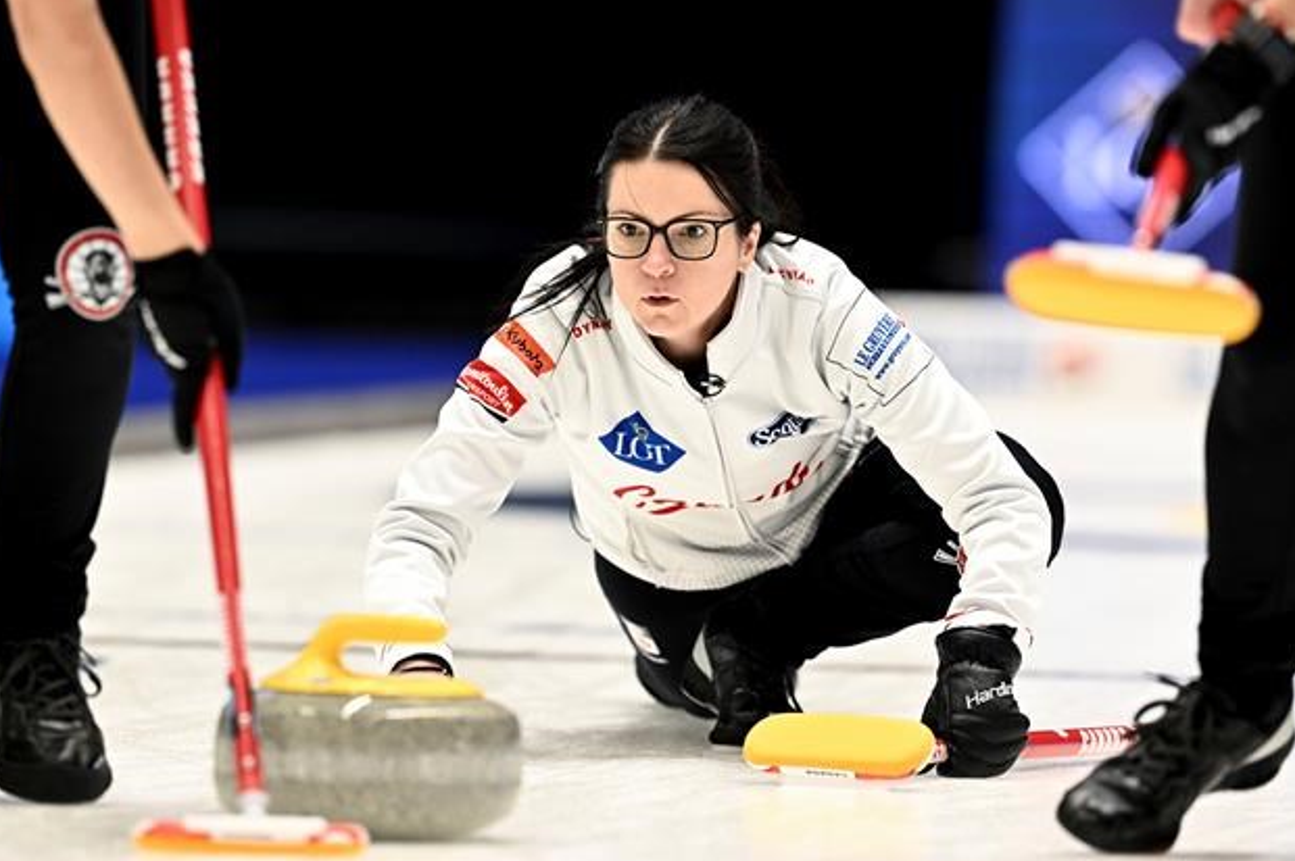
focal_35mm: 419
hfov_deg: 4.9
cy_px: 445
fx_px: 15060
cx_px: 663
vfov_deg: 3.3
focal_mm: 400
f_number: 4.5
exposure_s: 1/640
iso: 4000
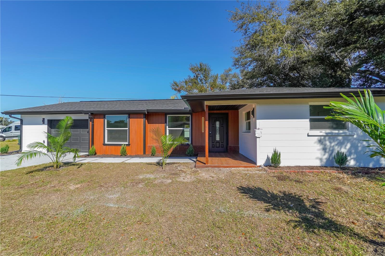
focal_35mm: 15
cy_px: 128
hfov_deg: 100.4
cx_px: 192
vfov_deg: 77.3
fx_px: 160
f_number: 8
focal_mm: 10
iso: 100
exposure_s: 1/200
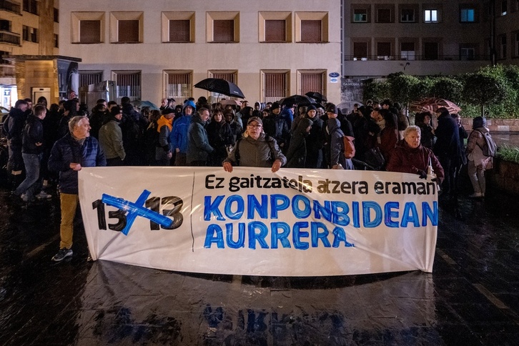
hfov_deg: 59.5
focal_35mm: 32
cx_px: 260
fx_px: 454
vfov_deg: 41.7
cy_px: 173
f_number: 4
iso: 12800
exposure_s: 1/100
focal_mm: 31.5
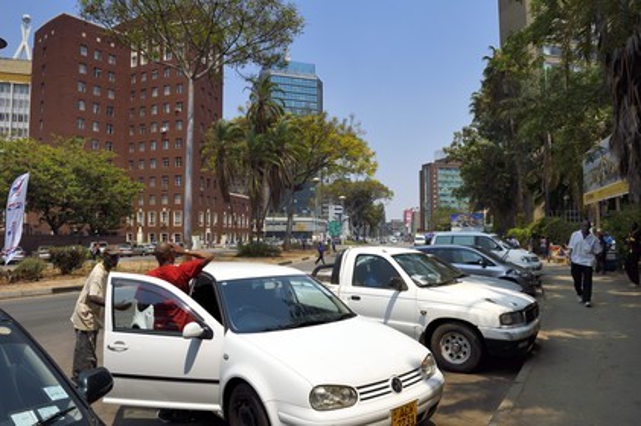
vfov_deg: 53.1
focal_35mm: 24
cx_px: 320
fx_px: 427
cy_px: 213
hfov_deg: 73.8
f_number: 14
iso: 200
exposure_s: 1/250
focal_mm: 24
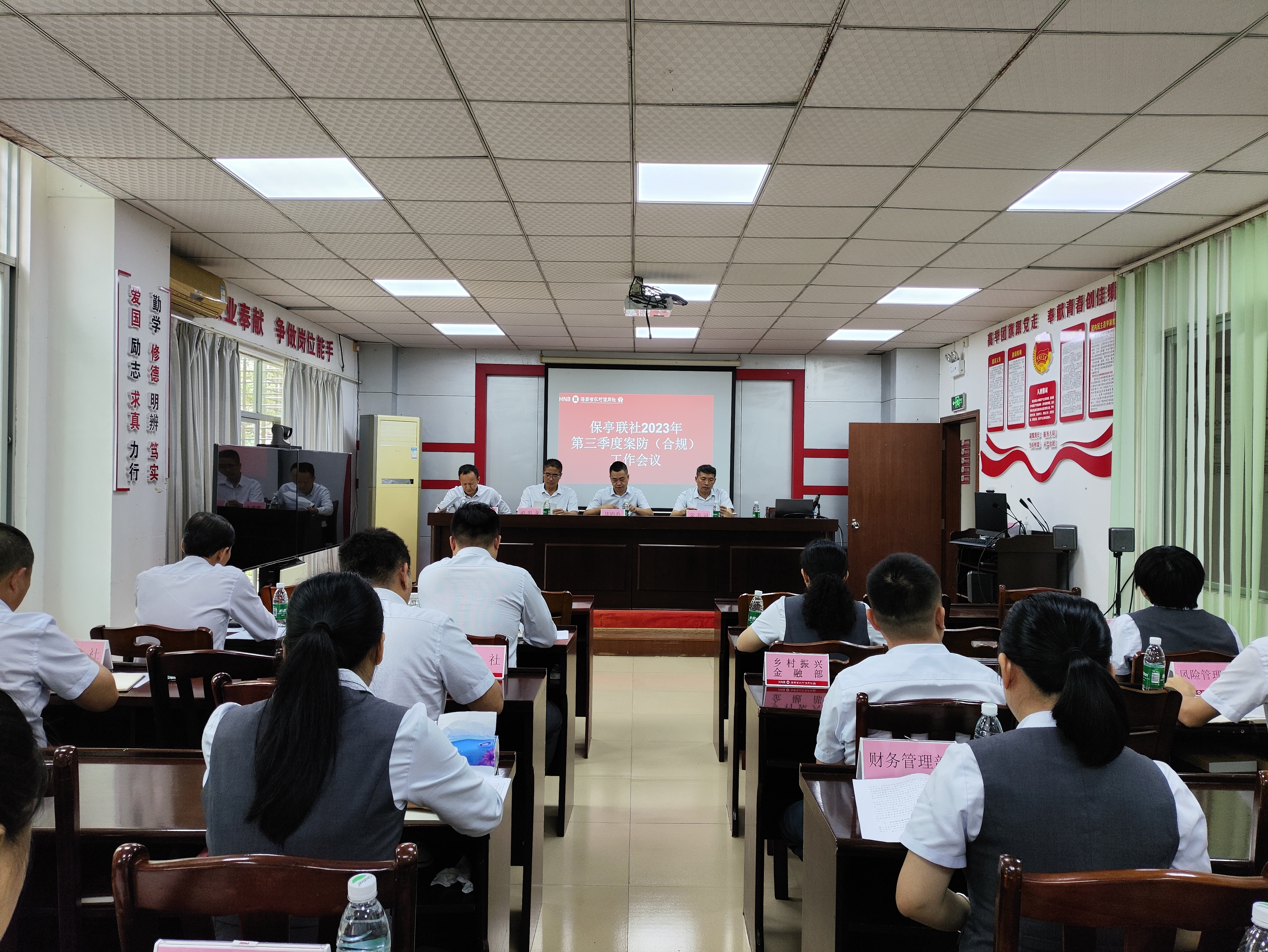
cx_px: 634
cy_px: 476
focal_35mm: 24
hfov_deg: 71.6
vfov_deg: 56.9
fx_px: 879
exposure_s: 1/33.3
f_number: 1.8
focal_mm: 4.68
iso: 89
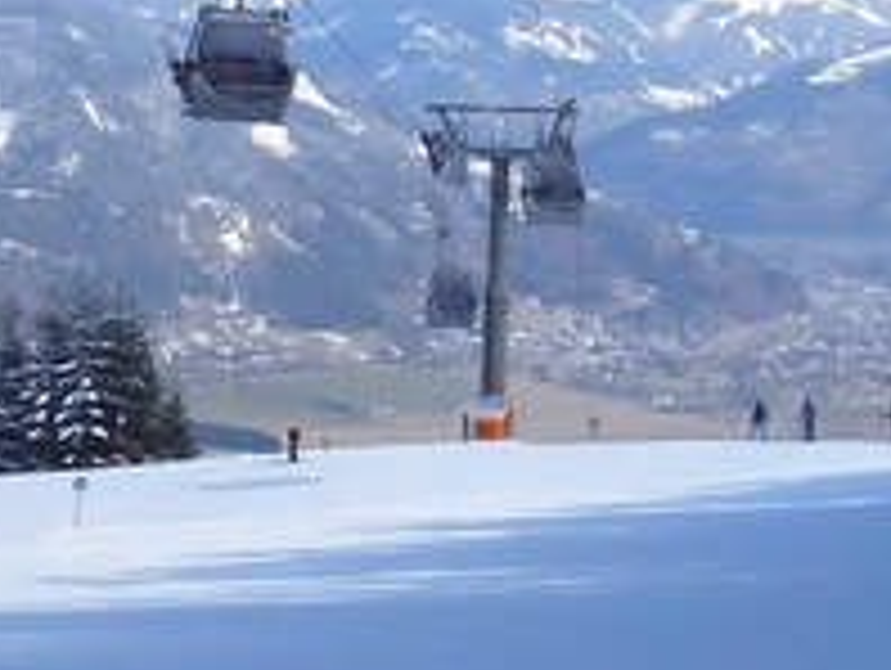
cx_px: 734
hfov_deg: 16.9
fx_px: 2964
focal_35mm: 115
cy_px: 328
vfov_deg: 12.9
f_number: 3.4
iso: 100
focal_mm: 4.3
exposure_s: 1/1600
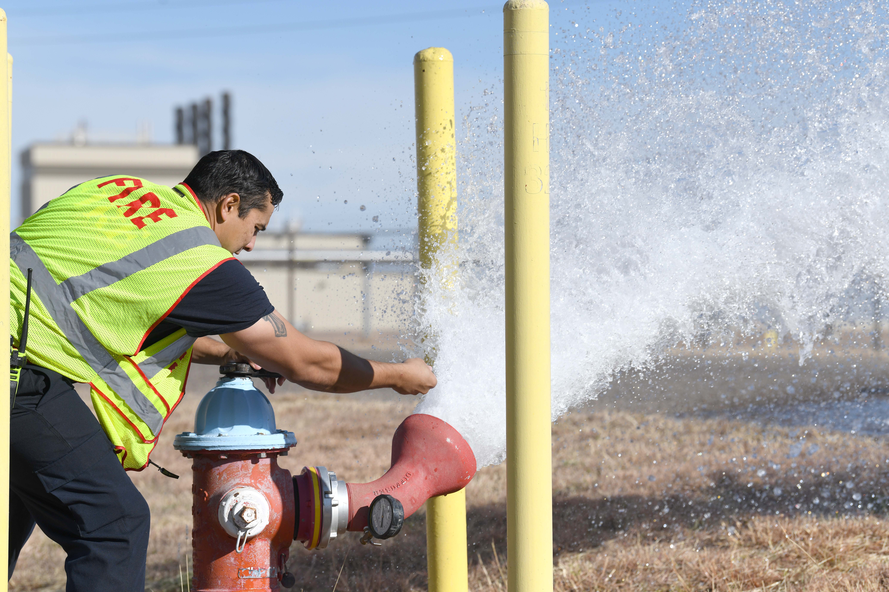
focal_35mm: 150
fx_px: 3704
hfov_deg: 13.7
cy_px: 296
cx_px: 444
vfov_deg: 9.1
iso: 320
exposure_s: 1/3200
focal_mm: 150
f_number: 5.6
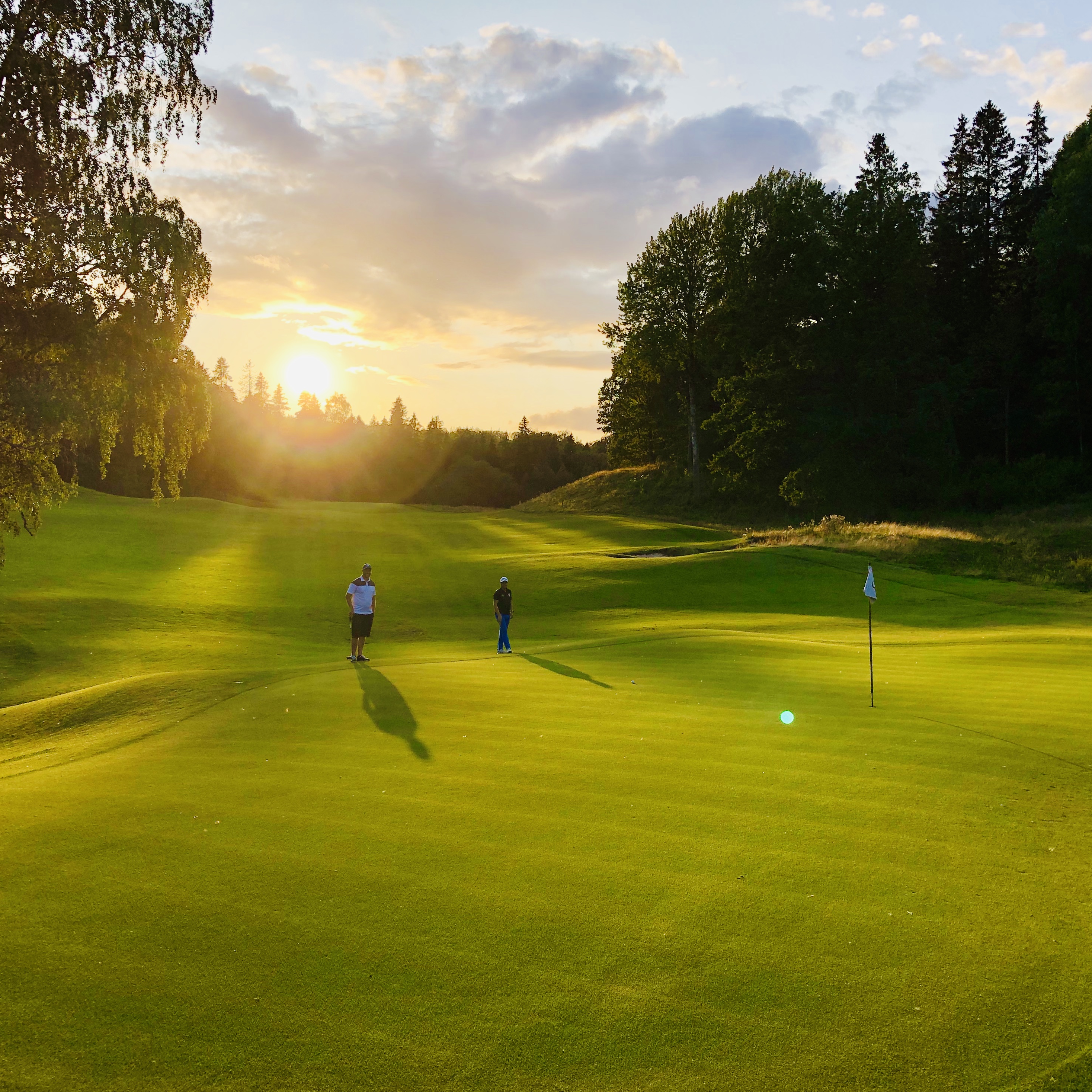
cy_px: 560
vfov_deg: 48.4
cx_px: 534
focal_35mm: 34
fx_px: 1213
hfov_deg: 48.4
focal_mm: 4
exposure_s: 1/1715
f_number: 1.8
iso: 20
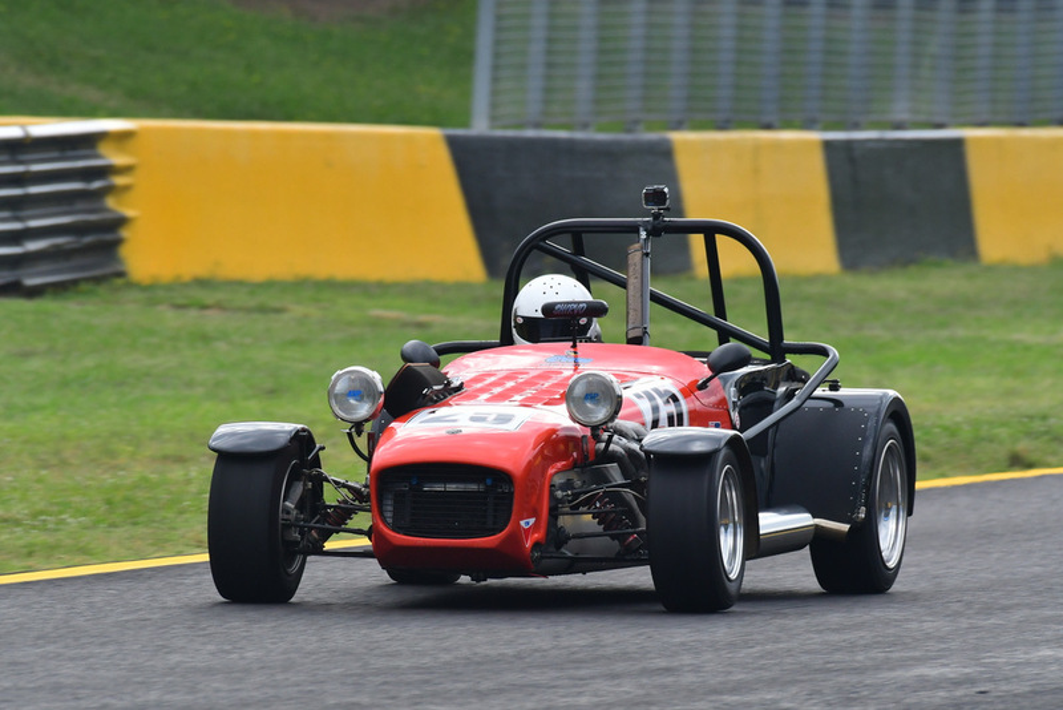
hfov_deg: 2.7
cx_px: 532
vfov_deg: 1.8
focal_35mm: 750
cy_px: 355
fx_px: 22153
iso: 1000
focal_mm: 500
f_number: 10
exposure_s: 1/640
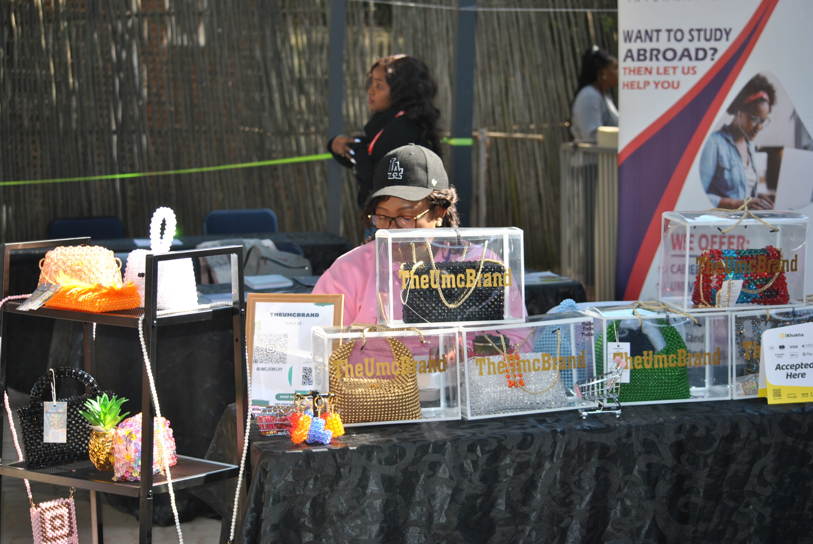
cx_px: 406
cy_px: 272
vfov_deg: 16.6
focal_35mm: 82
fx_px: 1865
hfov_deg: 24.6
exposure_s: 1/160
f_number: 4.5
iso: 100
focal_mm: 55
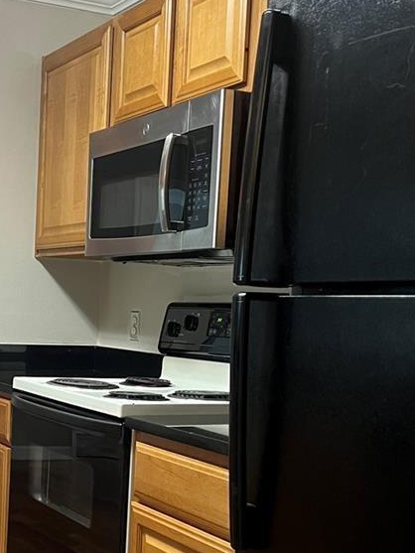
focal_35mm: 56
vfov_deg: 33.8
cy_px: 399
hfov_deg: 25.6
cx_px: 73
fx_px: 895
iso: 400
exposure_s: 1/60
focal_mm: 5.7
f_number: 1.5
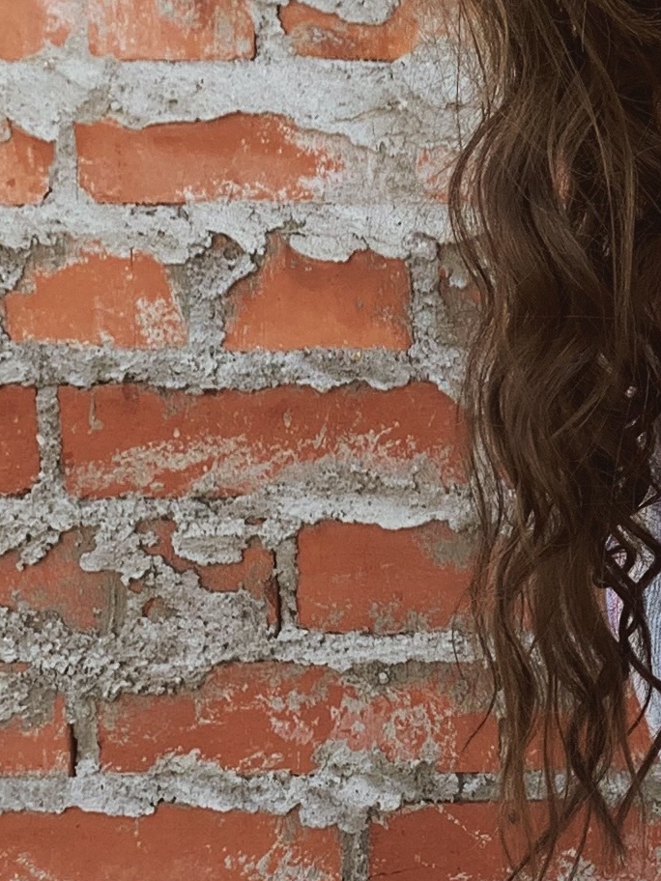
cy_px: 350
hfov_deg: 12.4
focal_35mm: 115
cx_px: 939
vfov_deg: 17.1
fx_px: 2928
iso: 25
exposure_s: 1/315
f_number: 1.8
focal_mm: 4.25
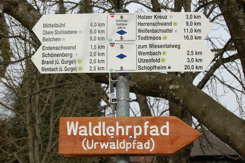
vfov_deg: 18.2
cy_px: 82
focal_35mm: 75
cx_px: 122
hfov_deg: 27.0
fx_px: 510
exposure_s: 1/320
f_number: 9
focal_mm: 50
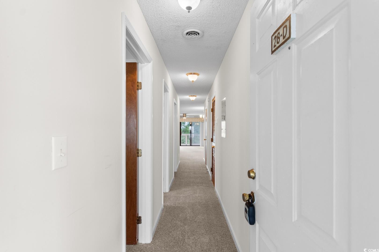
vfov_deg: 70.4
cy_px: 126
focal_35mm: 17
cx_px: 190
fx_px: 179
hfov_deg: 93.3
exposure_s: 1/1.25
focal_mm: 11.5
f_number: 4.8
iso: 100
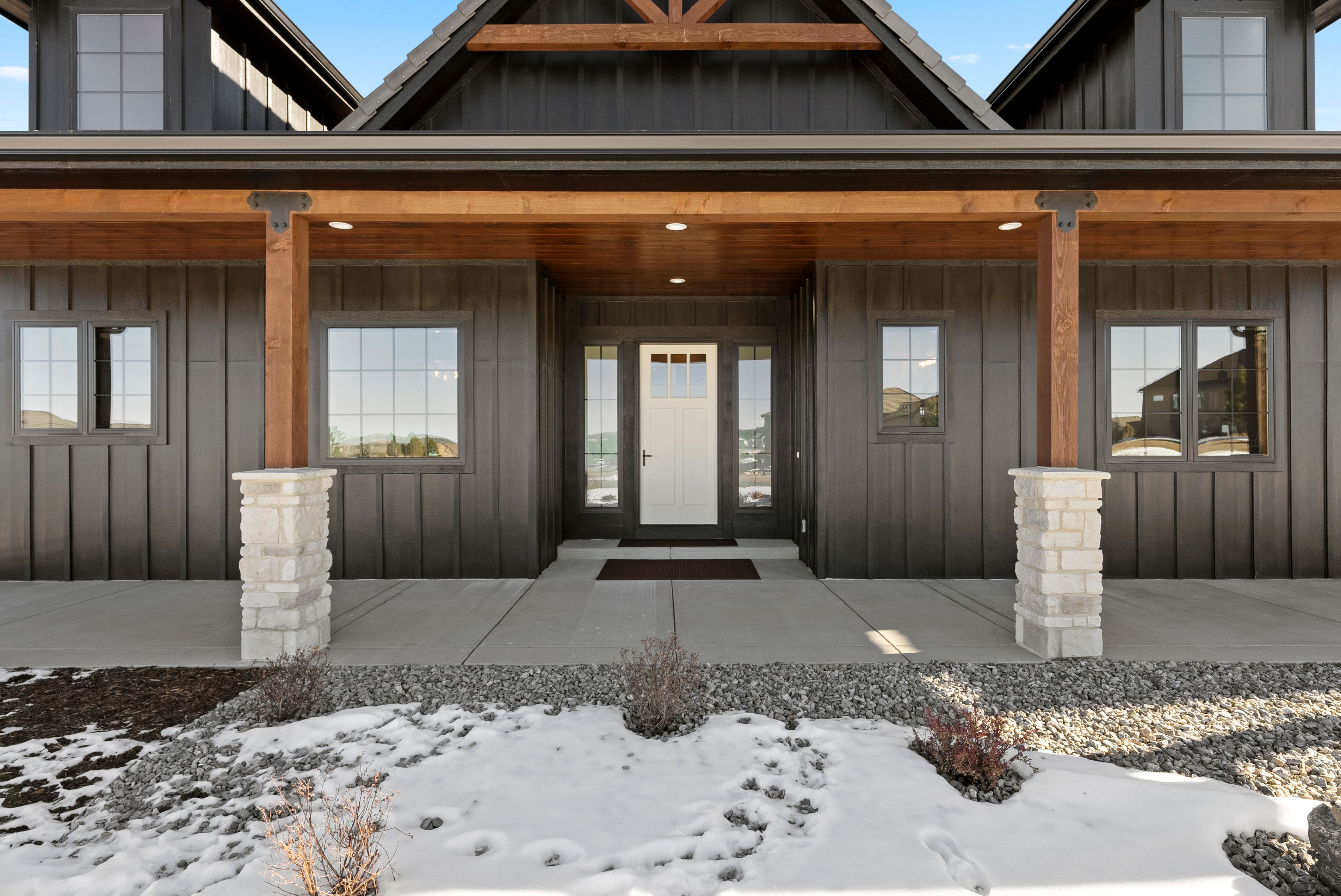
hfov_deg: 93.2
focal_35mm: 17
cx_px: 670
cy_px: 448
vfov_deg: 70.5
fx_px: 634
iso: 500
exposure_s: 1/100
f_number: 9
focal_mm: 17
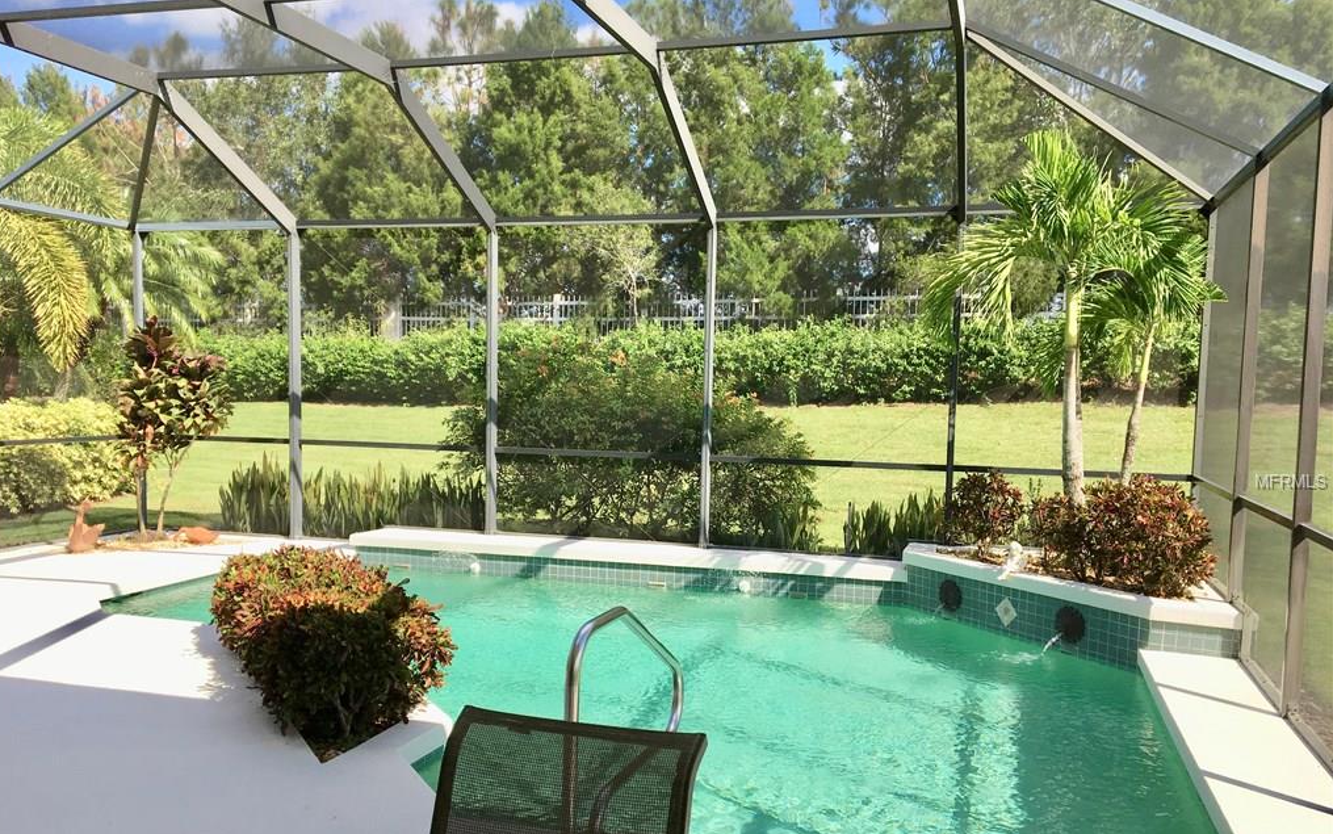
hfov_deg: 61.2
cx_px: 662
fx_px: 1126
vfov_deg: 40.5
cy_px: 482
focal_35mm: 31
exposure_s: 1/777
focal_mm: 4.15
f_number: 2.2
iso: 25
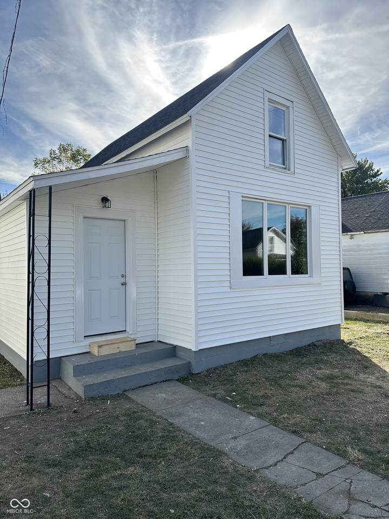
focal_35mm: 24
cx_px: 194
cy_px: 260
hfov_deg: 56.8
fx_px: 360
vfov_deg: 71.6
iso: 80
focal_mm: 6.86
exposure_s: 1/3155
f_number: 1.78
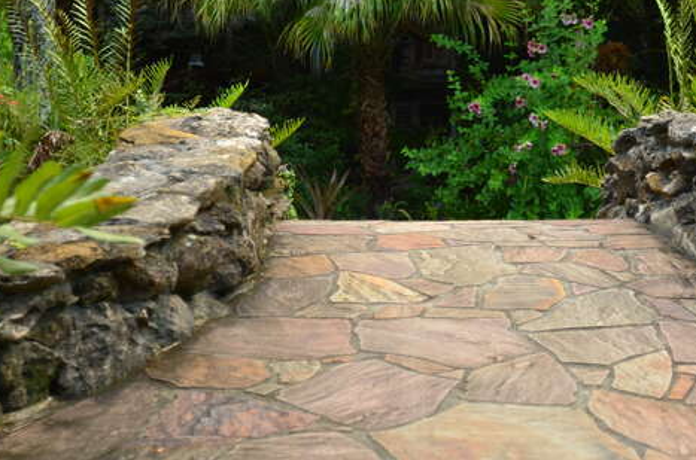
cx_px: 480
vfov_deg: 18.8
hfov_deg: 27.9
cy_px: 225
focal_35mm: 72
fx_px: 1389
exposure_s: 1/250
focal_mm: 28
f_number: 2.8
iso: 250
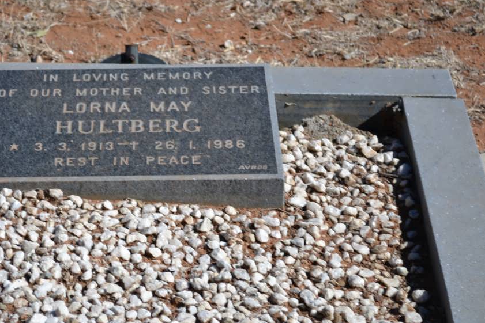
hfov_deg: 17.3
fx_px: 1586
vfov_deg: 11.6
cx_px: 142
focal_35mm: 118
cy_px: 162
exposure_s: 1/160
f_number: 6.3
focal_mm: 55
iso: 100
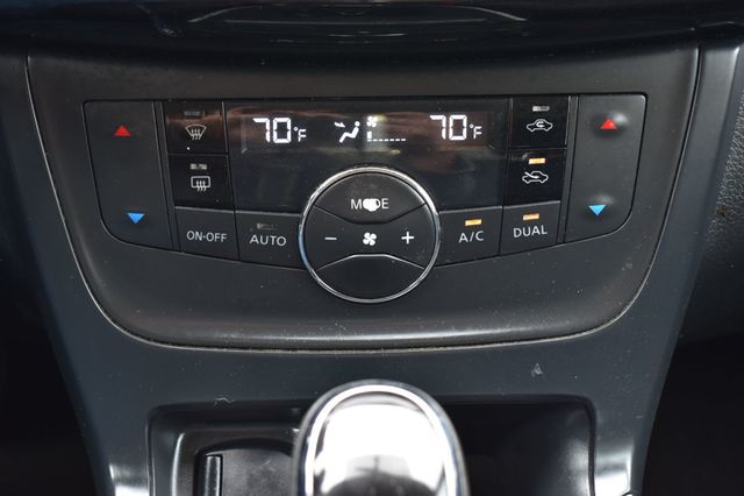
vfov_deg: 23.8
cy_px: 248
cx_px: 372
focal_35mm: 57
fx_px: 1177
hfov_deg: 35.1
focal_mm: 38
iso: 450
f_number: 6.3
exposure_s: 1/15
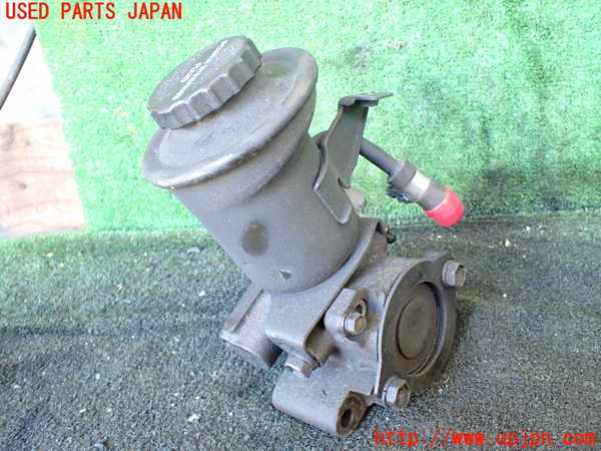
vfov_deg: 46.8
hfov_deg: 60.0
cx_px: 300
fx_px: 521
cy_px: 226
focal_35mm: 30
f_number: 2.3
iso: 800
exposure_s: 1/30
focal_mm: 5.4
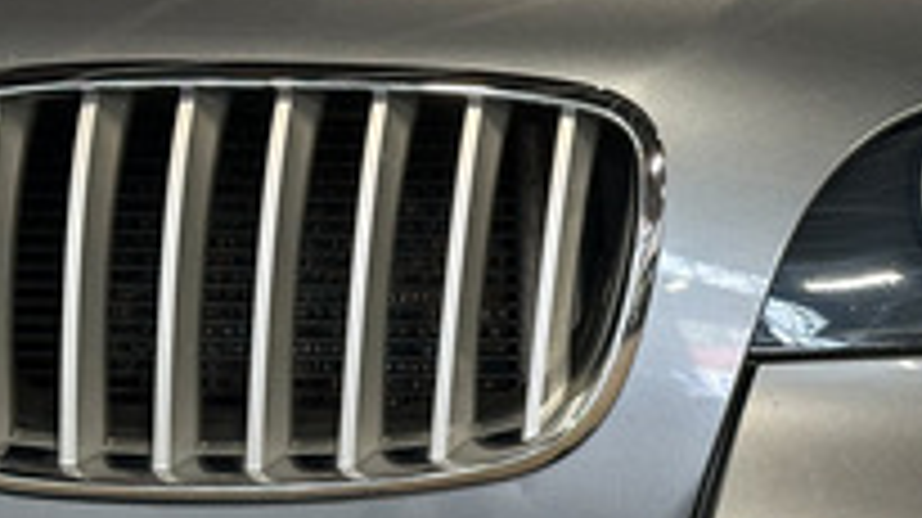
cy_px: 441
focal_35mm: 153
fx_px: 3738
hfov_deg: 13.8
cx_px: 971
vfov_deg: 7.9
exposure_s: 1/50
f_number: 1.8
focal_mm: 6.86
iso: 200
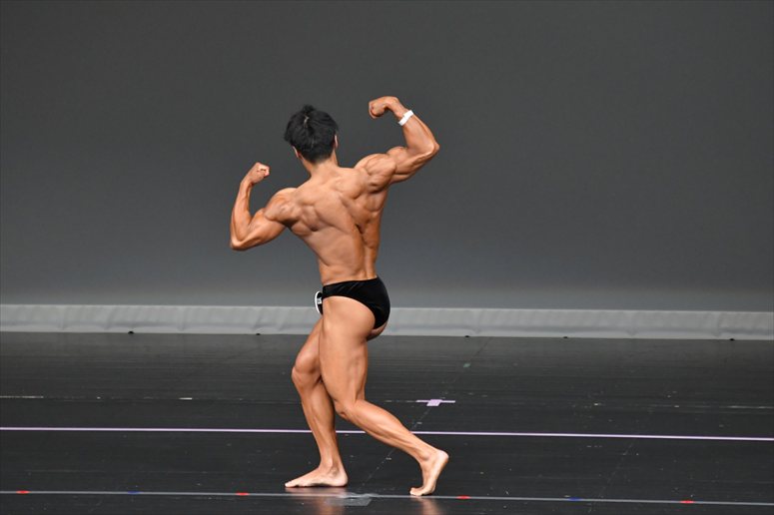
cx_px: 387
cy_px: 258
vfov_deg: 4.4
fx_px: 6769
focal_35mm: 315
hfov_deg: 6.5
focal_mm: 210
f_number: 5.6
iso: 4000
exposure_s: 1/400
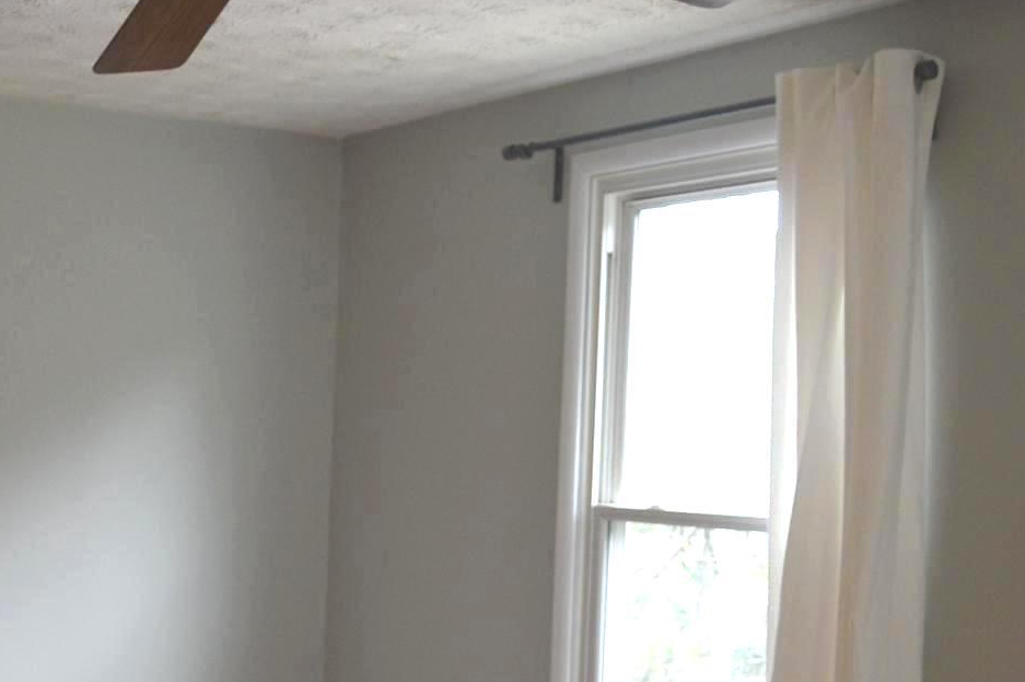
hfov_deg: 32.9
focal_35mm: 59
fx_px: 1678
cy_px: 524
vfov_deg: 22.7
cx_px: 188
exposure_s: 1/60
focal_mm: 18
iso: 400
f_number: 3.5
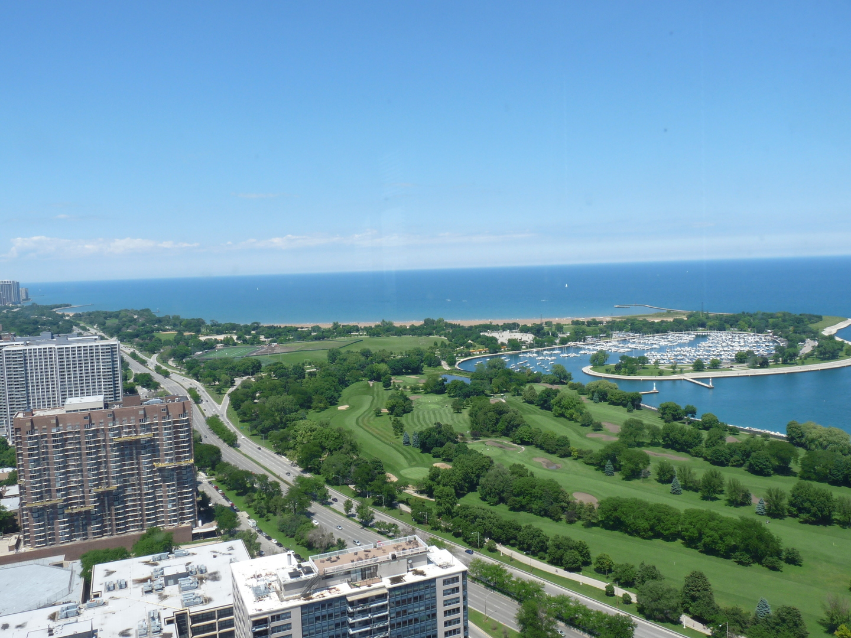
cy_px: 319
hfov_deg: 65.3
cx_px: 426
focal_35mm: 27
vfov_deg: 51.4
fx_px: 664
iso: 100
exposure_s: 1/320
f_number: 5.6
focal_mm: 4.8
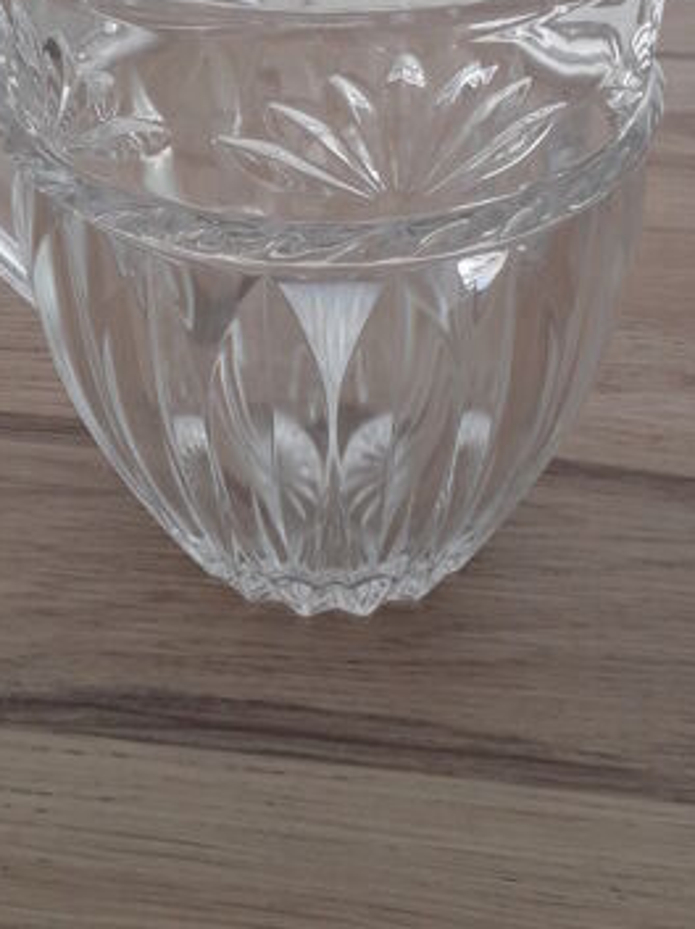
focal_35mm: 49
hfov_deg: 29.6
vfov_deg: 36.7
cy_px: 108
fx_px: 1314
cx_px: 326
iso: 50
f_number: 1.9
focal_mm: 3.6
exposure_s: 1/100
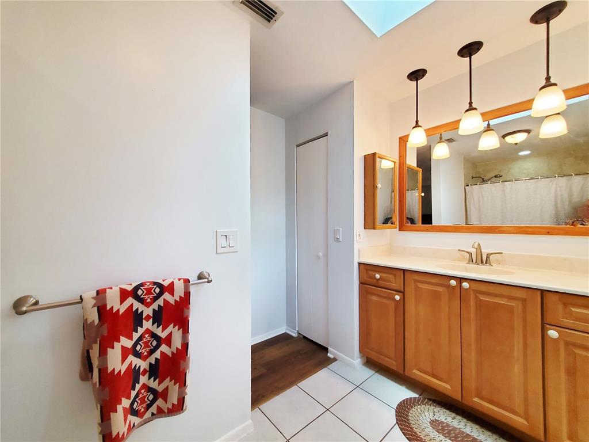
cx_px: 294
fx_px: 221
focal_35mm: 13
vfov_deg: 89.9
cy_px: 221
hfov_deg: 106.2
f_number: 2.2
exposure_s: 1/60
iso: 125
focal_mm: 1.8
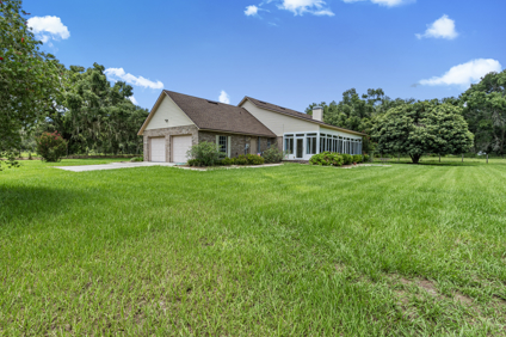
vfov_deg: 68.7
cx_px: 241
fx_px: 246
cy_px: 167
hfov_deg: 91.5
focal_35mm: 18
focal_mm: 11
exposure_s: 1/500
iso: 320
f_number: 8
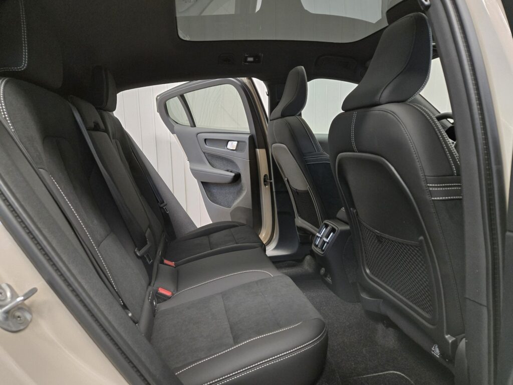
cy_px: 192
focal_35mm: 23
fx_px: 341
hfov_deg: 73.9
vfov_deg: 58.9
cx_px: 256
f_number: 1.8
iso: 1000
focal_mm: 5.4
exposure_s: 1/100
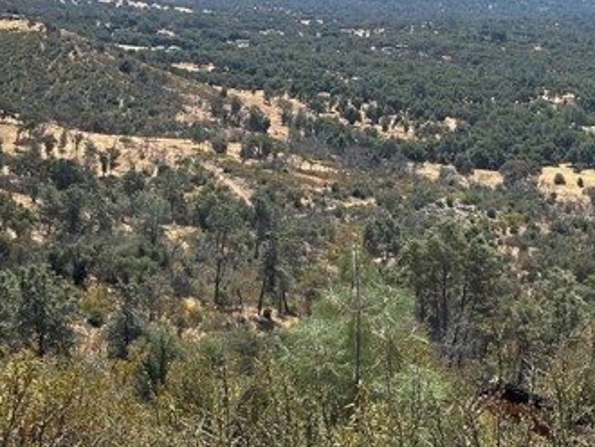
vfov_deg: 15.8
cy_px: 121
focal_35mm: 93
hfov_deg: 21.0
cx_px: 406
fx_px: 1600
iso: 64
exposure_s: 1/4367
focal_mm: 6.86
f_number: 1.78
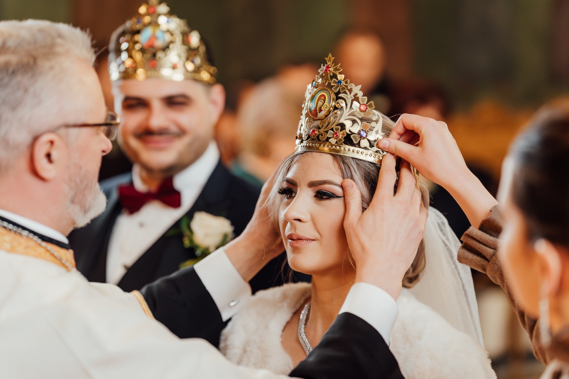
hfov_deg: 23.9
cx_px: 284
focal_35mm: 85
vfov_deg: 16.1
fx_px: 1343
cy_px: 190
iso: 2000
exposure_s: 1/200
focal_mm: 85
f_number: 1.8
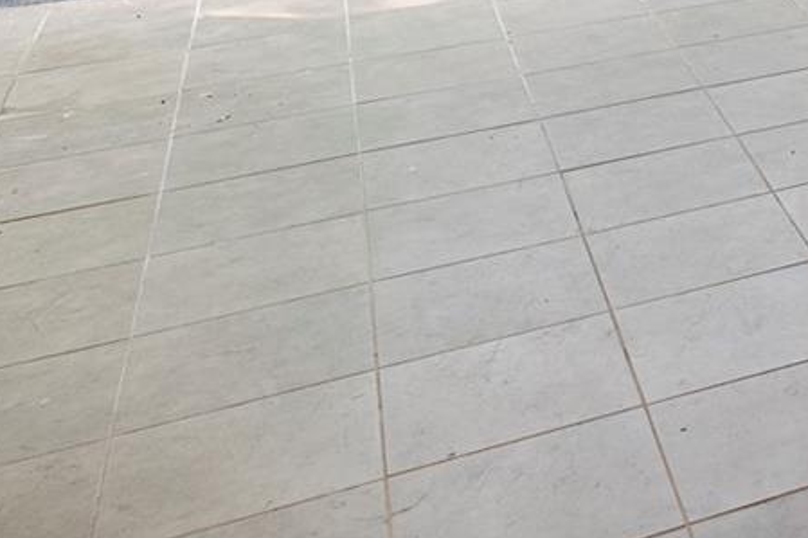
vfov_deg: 15.1
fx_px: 1638
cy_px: -535
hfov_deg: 21.0
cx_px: 1371
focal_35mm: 73
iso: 320
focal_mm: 16
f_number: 4
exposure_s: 1/2.5
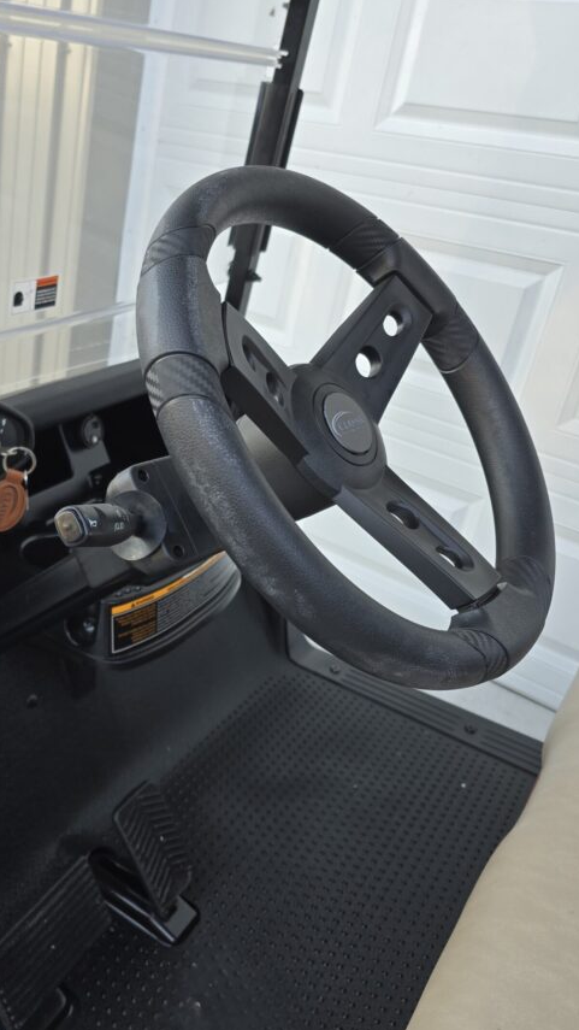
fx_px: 819
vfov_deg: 64.3
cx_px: 150
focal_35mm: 30
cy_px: 498
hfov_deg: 38.0
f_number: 1.7
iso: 64
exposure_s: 1/180
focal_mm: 6.3
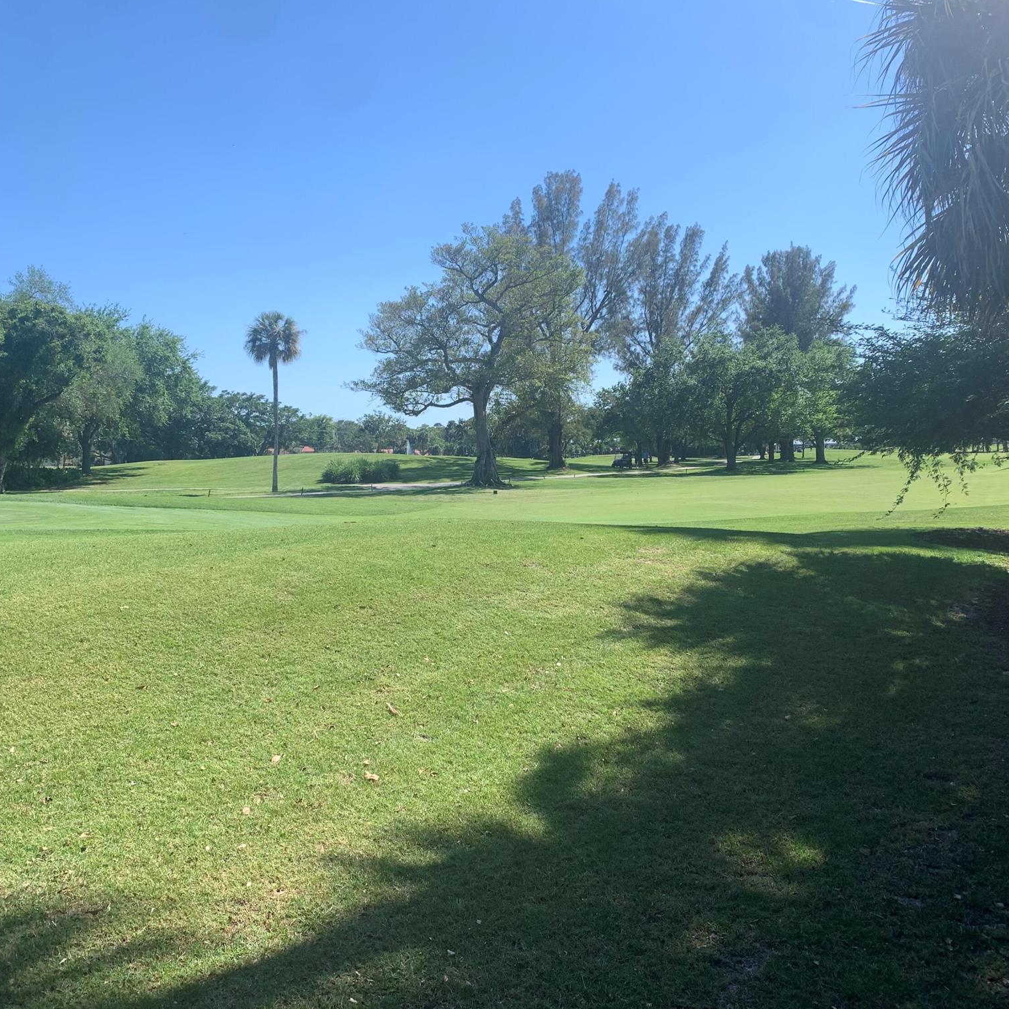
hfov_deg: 52.5
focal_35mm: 31
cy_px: 503
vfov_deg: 52.5
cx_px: 503
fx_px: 1022
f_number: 1.8
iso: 25
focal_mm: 4.25
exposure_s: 1/1812
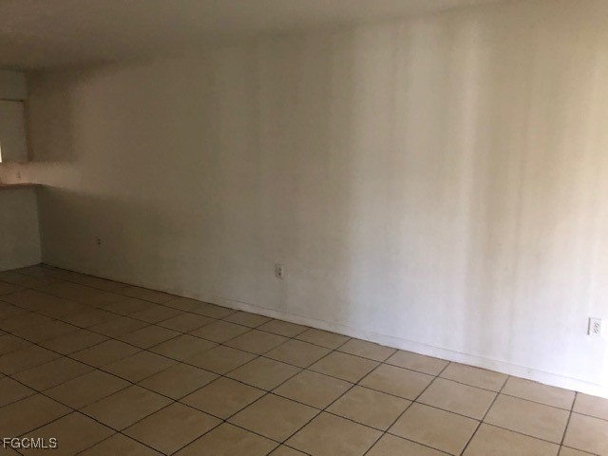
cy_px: 228
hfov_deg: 63.4
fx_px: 492
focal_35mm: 28
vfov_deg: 49.7
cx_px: 304
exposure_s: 1/11
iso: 100
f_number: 1.8
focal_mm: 3.99
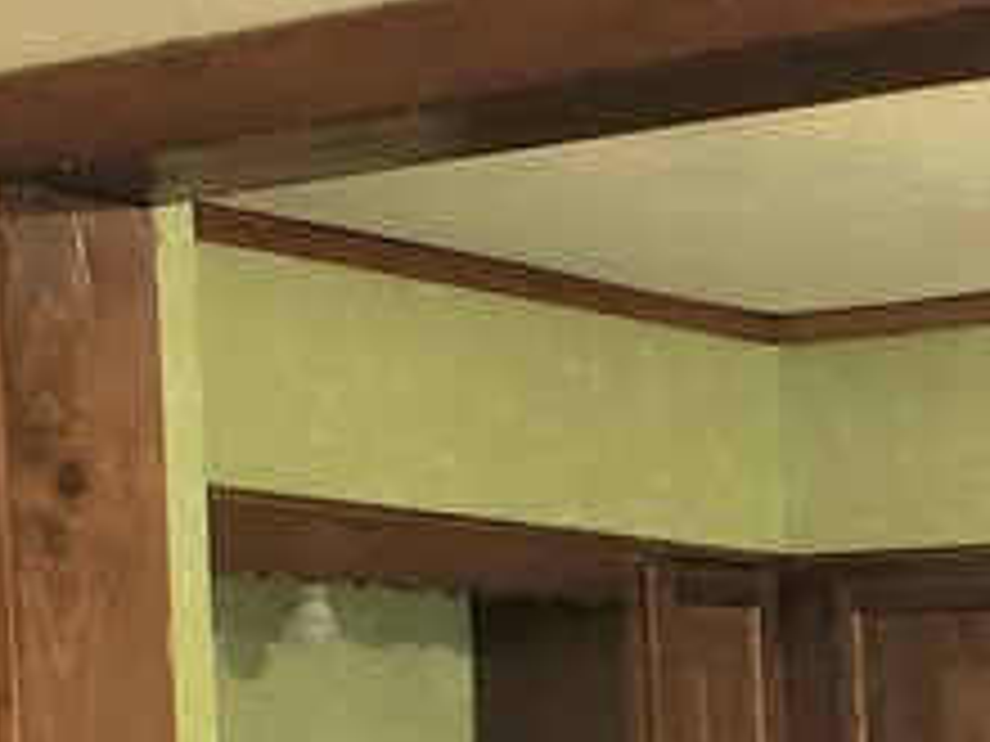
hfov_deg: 15.0
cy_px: 1363
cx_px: 1534
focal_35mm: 121
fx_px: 3461
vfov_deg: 11.3
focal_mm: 4.3
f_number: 2.4
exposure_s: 1/60
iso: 400
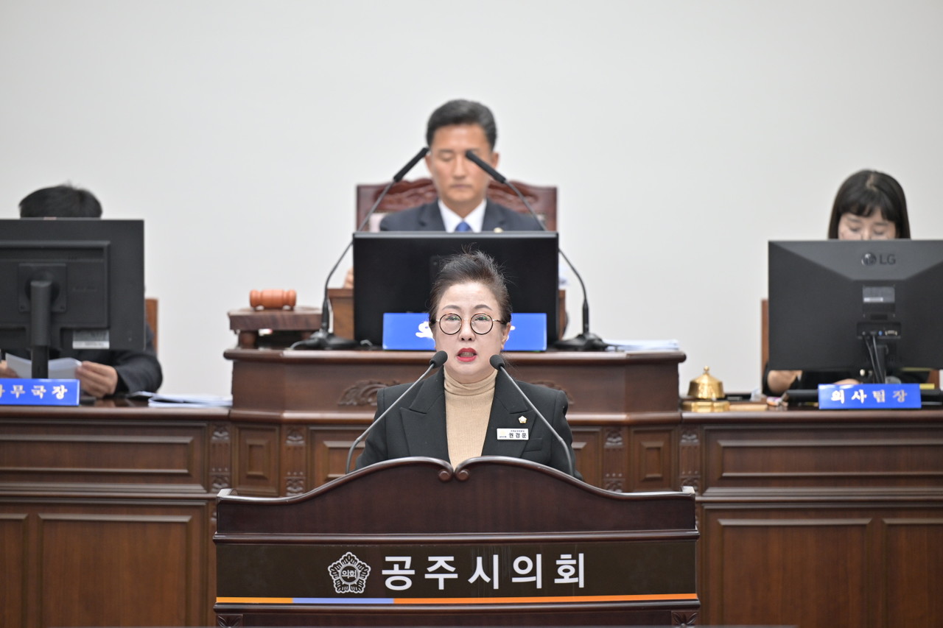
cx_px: 472
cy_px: 314
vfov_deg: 6.9
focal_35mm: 200
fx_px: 5238
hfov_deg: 10.3
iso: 800
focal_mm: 200
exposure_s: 1/320
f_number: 2.8
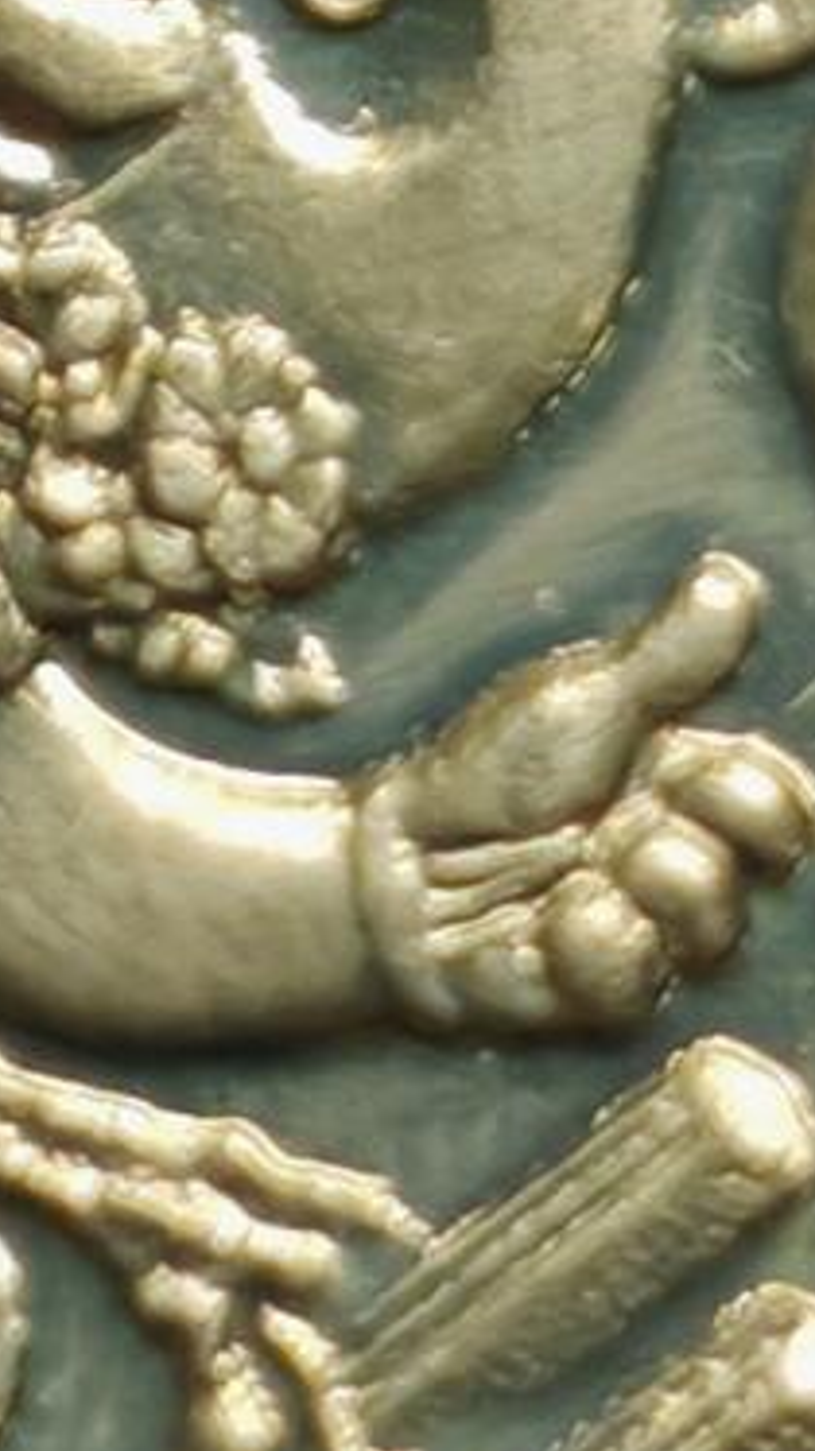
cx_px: 43
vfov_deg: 4.3
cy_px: 469
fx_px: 19158
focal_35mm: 498
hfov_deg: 2.4
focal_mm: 7.62
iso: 50
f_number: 1.6
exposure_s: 1/110
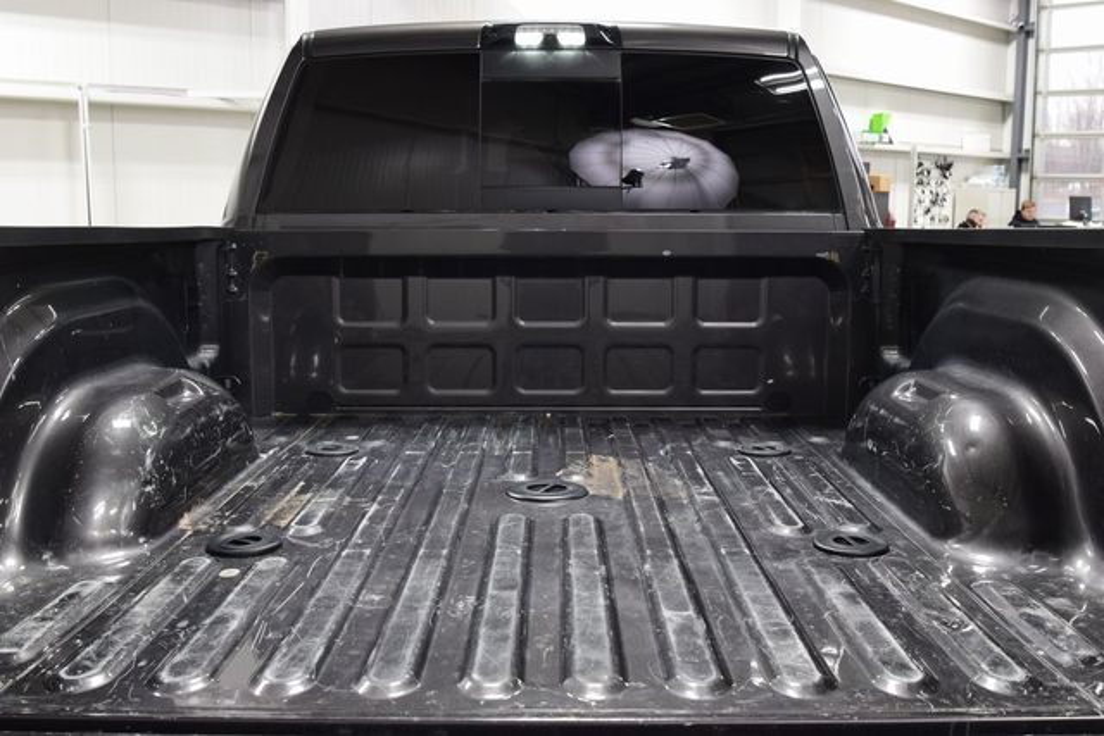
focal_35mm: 36
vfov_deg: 36.9
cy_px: 368
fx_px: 1104
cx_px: 552
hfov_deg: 53.1
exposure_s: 1/15
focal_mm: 24
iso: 720
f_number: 6.3
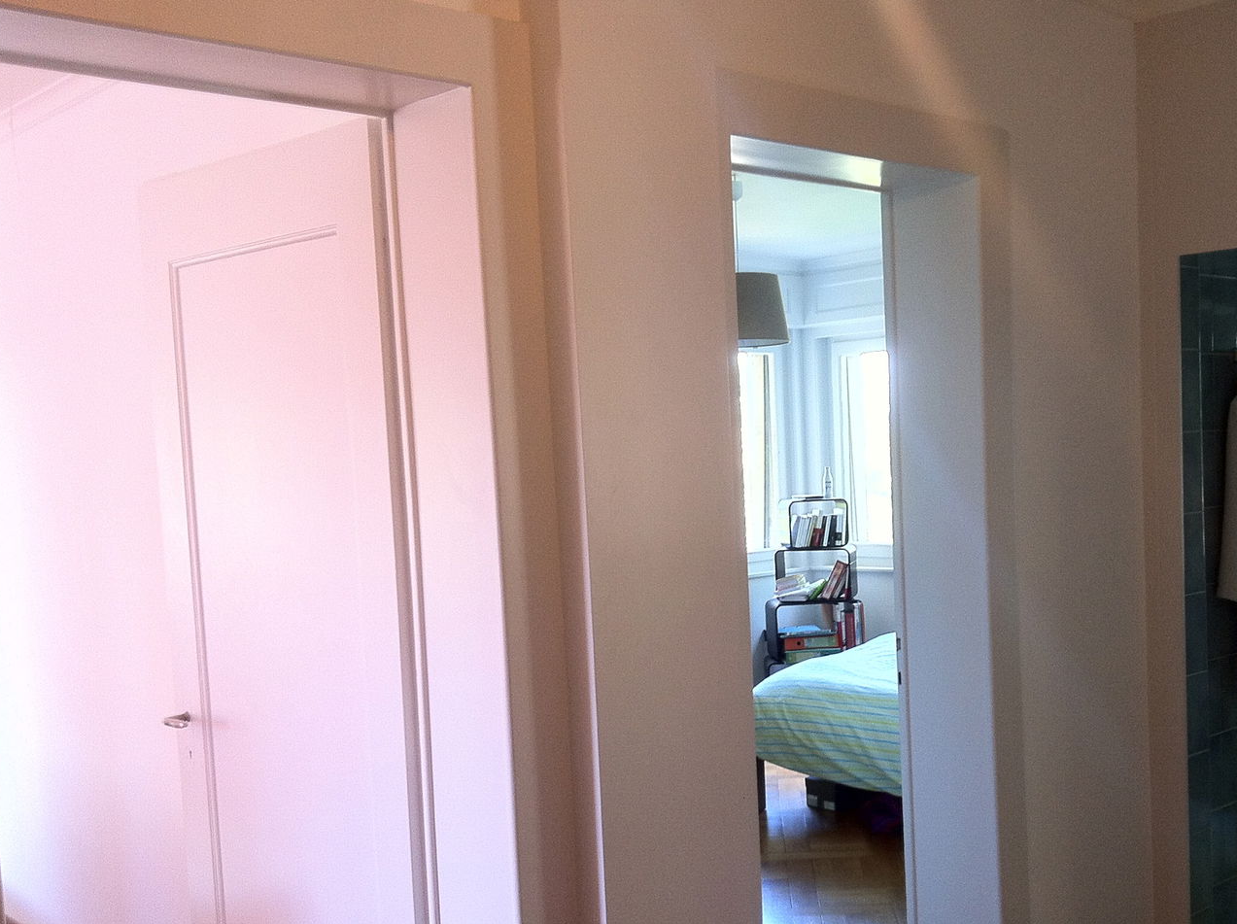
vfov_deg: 32.7
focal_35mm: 44
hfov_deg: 42.8
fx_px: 1570
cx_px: 747
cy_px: 549
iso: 100
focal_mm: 3.85
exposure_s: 1/17
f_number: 2.8
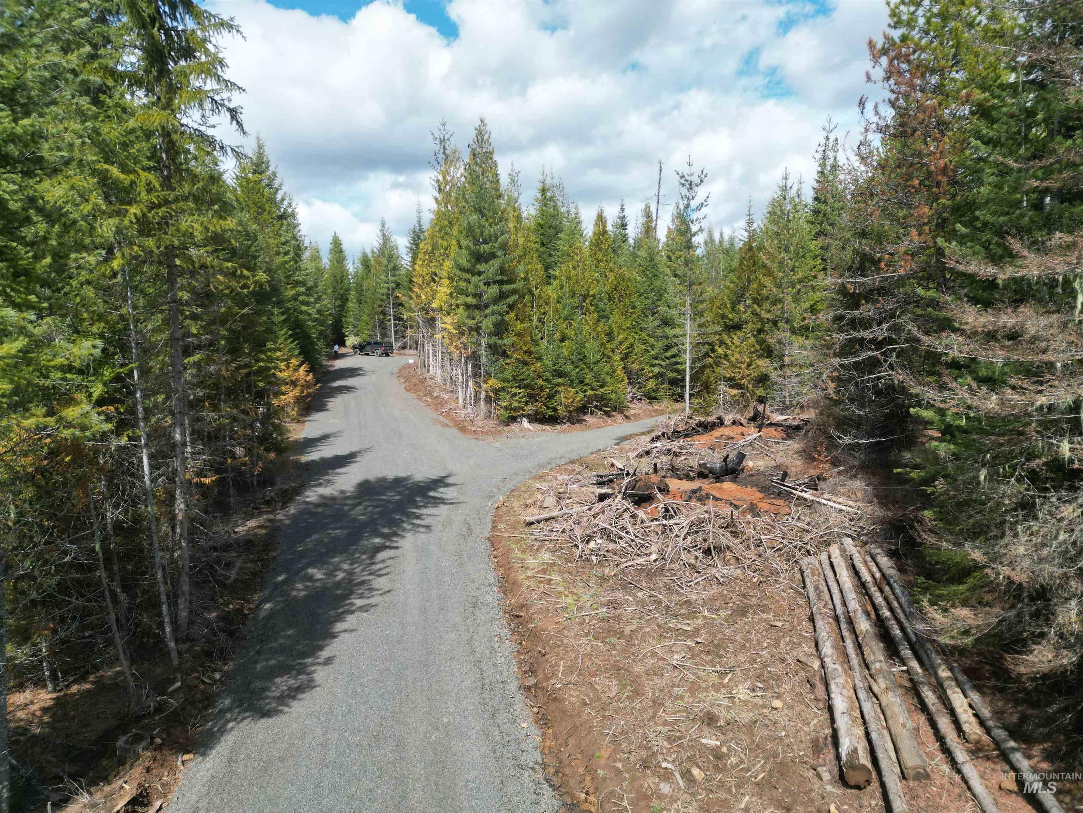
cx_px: 542
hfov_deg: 71.6
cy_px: 406
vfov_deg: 56.8
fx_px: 751
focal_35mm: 24
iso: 150
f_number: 1.7
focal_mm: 6.72
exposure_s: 1/2500
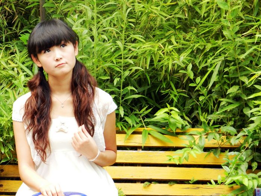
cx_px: 130
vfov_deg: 5.7
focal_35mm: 263
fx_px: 1983
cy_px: 98
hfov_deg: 7.5
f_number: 7.1
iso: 400
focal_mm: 46.7
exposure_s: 1/50
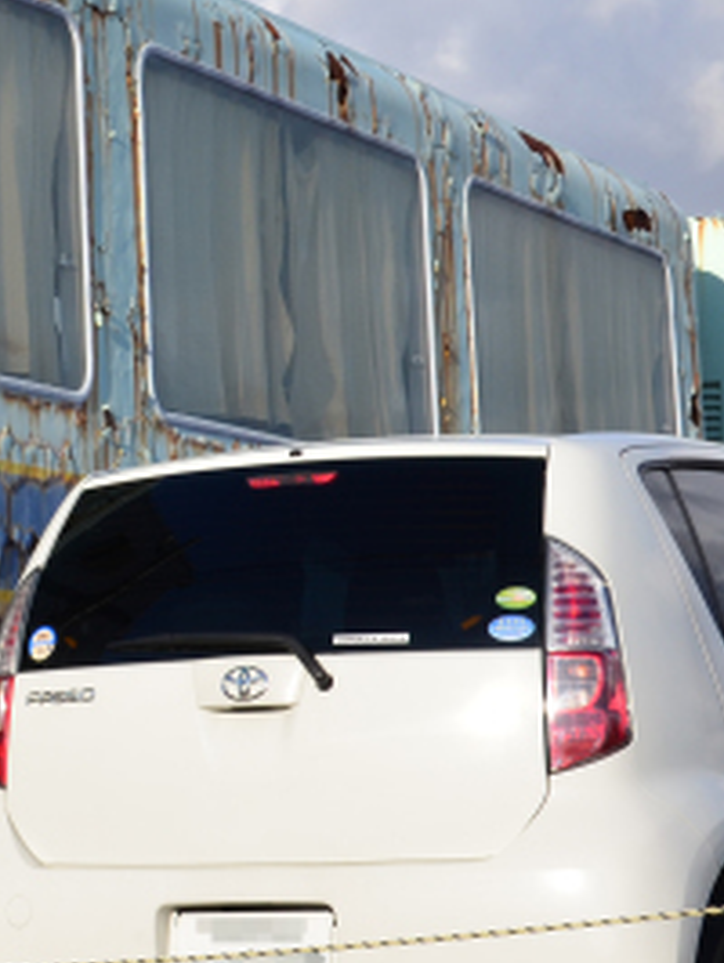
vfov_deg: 15.4
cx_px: -18
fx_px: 3564
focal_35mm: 128
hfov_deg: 11.5
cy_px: 357
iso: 200
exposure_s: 1/1000
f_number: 8
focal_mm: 30
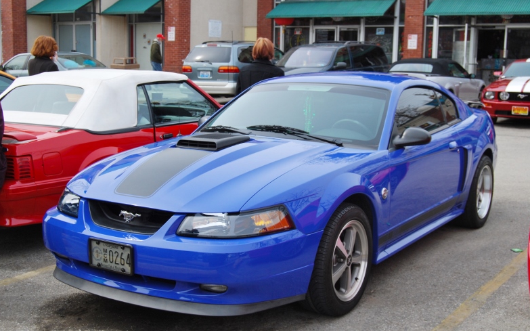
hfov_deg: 41.4
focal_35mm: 49
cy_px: 166
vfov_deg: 26.6
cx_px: 261
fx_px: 701
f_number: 9
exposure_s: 1/320
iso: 200
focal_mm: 31
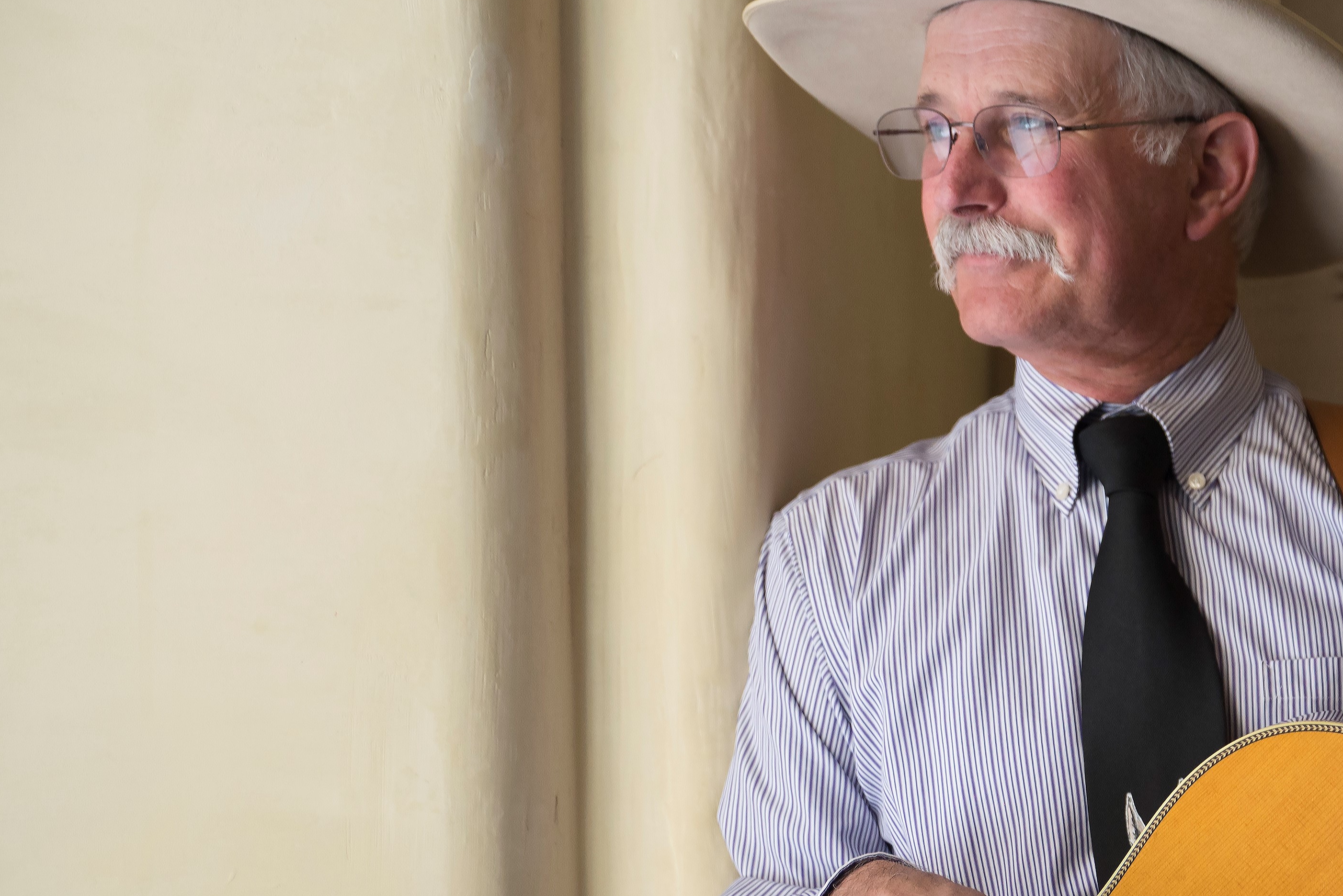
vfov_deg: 13.3
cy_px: 625
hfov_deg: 19.2
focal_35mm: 103
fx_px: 3844
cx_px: 1360
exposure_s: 1/640
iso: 800
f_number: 2.8
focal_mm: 48
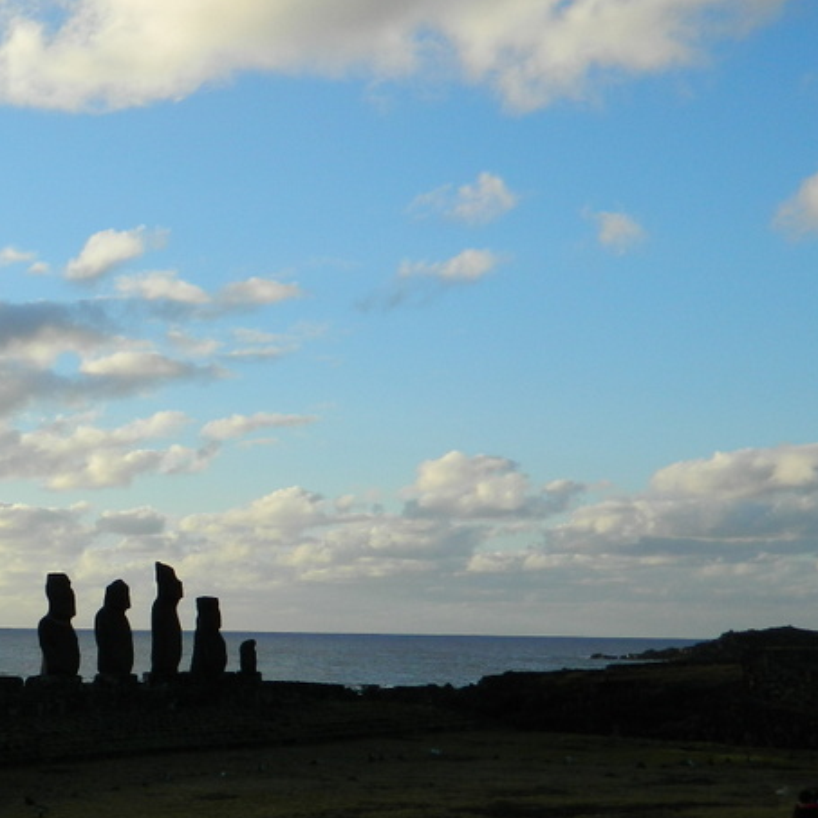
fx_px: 1871
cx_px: -31
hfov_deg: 23.5
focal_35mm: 70
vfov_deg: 24.6
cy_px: 455
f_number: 3.3
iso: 80
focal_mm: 6.2
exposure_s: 1/640
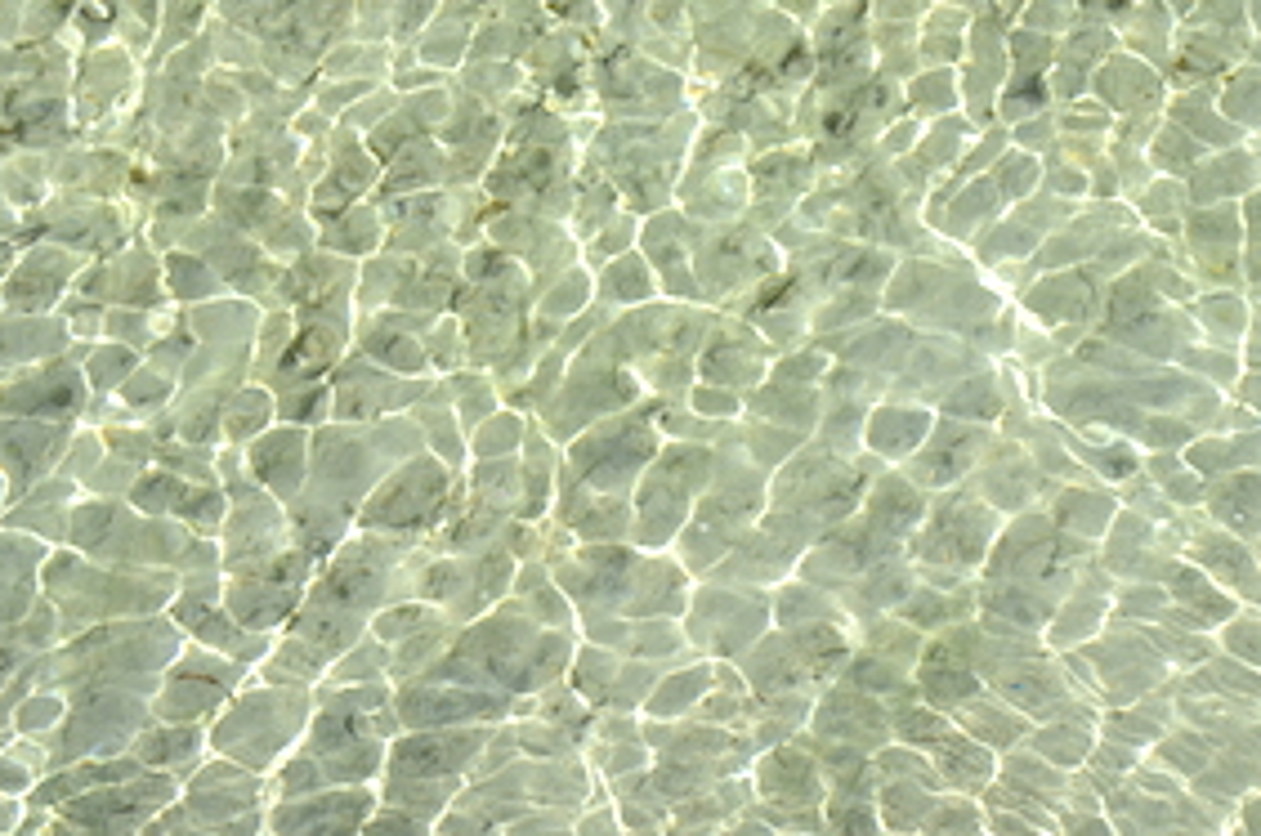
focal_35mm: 69
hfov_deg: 27.6
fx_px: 2413
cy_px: -51
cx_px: 1265
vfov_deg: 19.0
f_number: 9
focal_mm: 18
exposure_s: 1/320
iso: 100
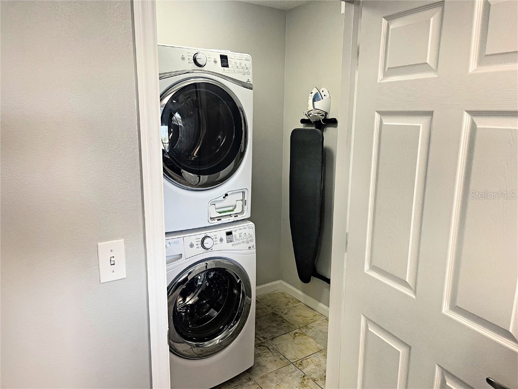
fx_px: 374
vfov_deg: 54.9
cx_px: 259
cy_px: 194
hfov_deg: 69.4
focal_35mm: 25
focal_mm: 5.1
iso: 160
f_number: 1.6
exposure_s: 1/60
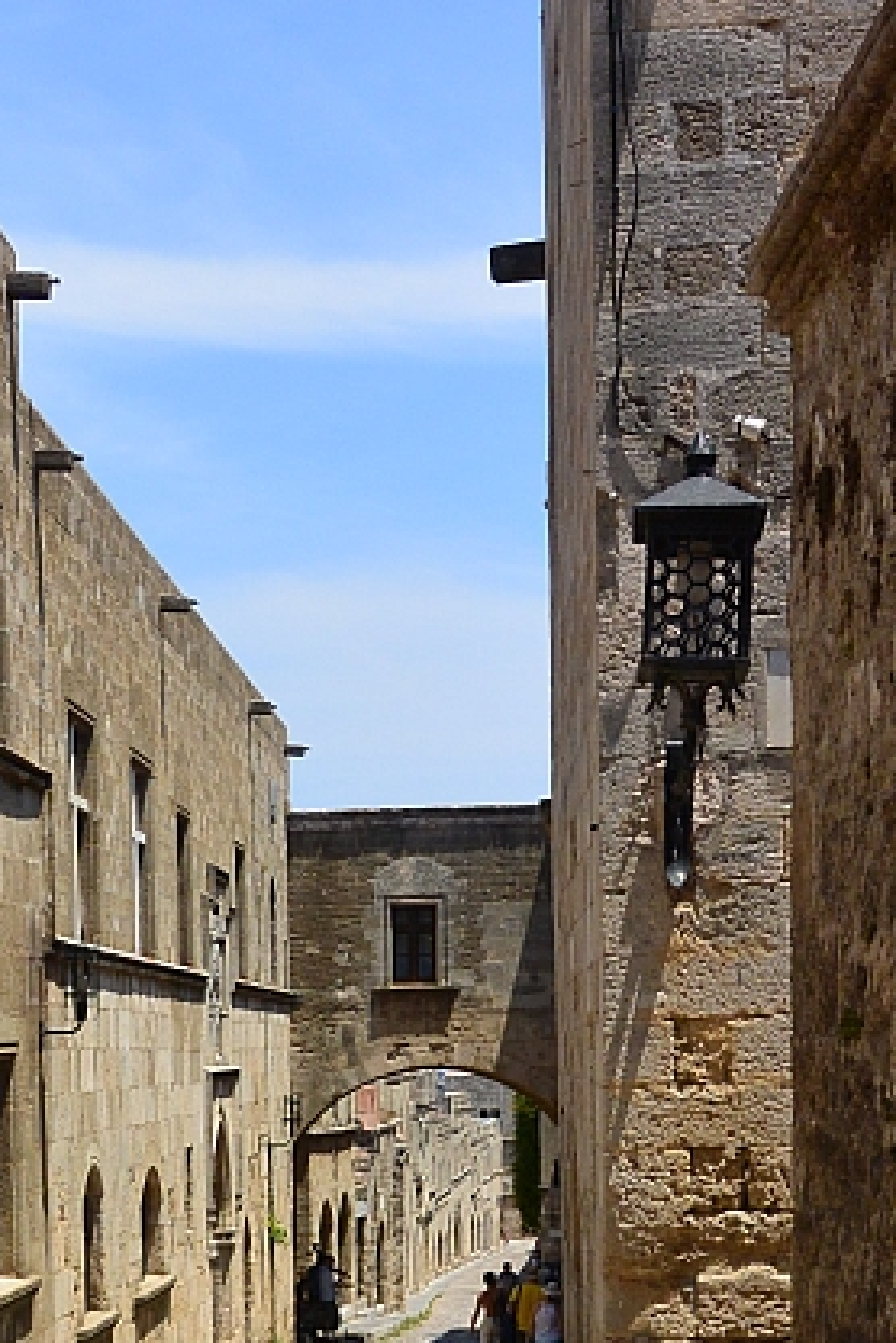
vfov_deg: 27.7
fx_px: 2576
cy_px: 1311
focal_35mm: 69
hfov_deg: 19.4
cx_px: 129
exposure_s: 1/1000
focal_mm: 11.4
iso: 160
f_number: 5
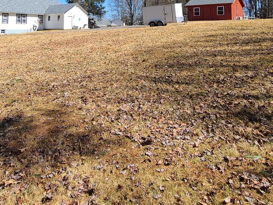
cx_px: 109
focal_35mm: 28
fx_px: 221
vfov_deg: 43.9
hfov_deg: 62.9
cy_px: 9
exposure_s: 1/1114
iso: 50
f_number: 2.2
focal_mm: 2.2
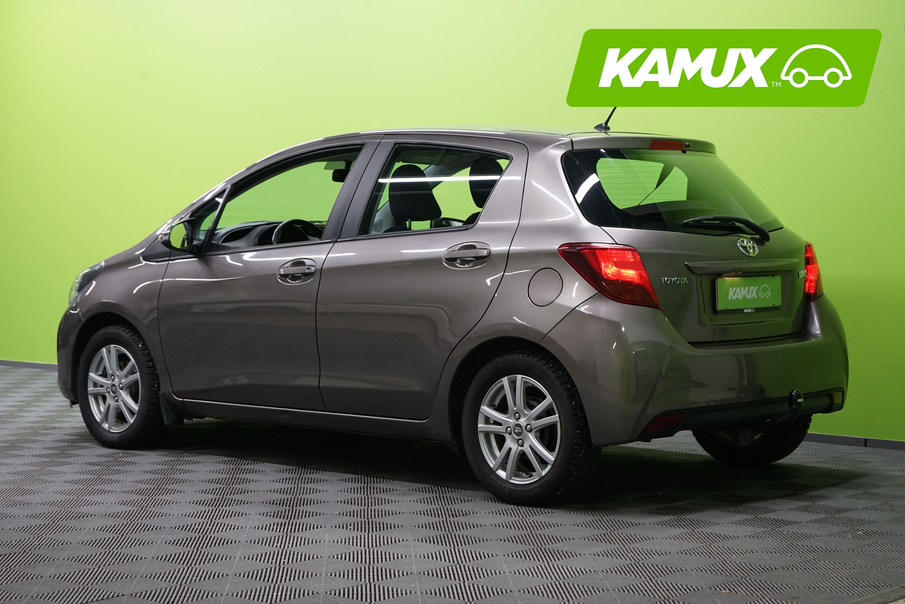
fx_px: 1760
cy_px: 302
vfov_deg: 19.5
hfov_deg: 28.8
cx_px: 452
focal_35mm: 70
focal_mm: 70
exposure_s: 1/50
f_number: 6.3
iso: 1000
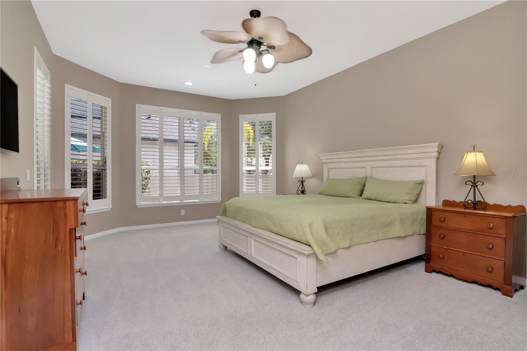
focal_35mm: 17
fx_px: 252
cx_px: 264
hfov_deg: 92.5
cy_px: 176
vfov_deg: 69.6
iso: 1000
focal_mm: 11.5
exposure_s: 1/160
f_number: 13
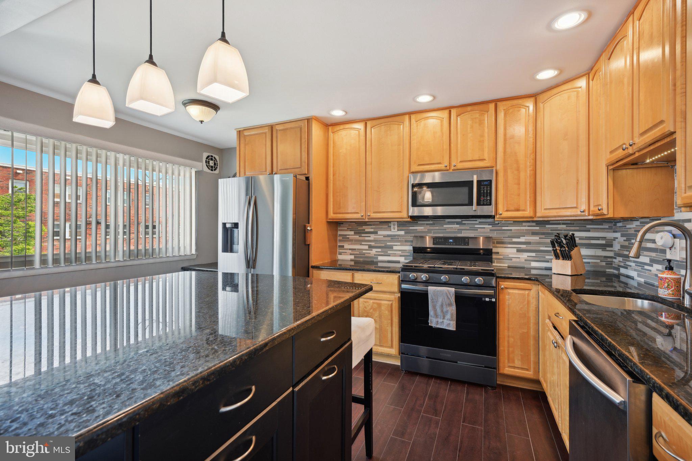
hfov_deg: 96.7
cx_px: 346
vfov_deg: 73.7
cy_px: 230
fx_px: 308
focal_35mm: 16
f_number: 8
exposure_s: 1/30
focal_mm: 16
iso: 400
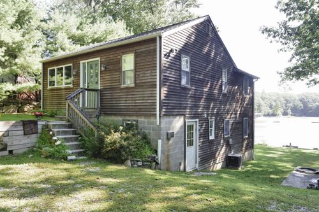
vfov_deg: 49.5
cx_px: 160
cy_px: 106
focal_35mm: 26
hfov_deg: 69.4
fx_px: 230
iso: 200
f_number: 4.2
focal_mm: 17.8
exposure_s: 1/80
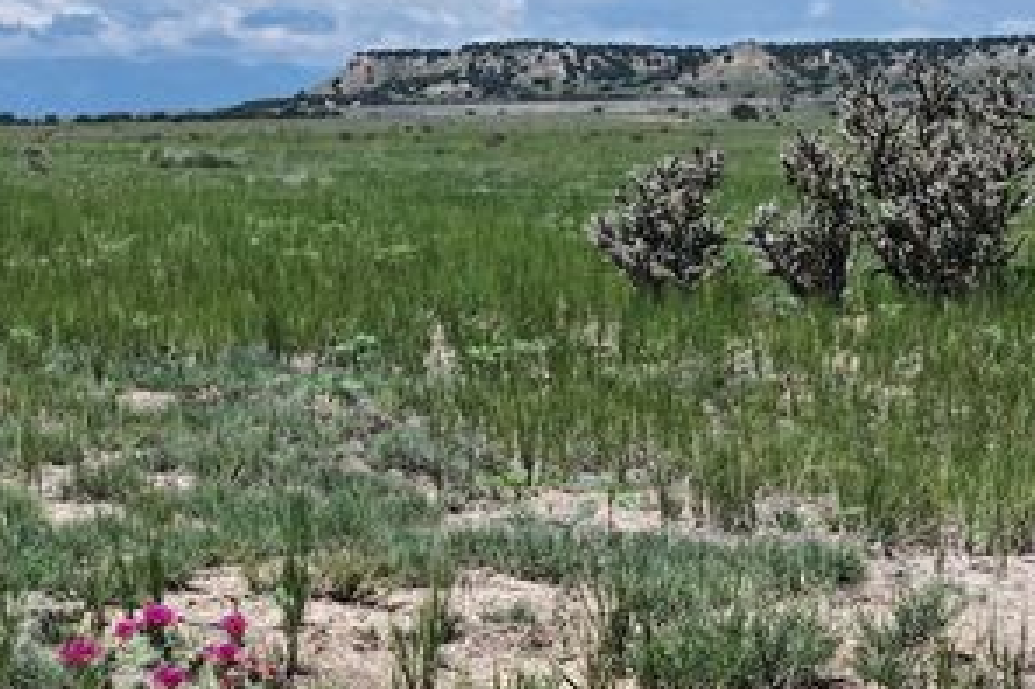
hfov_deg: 19.3
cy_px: 379
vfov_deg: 12.9
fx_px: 3046
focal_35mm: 106
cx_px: 526
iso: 100
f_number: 2.8
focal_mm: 19.35
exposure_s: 1/200
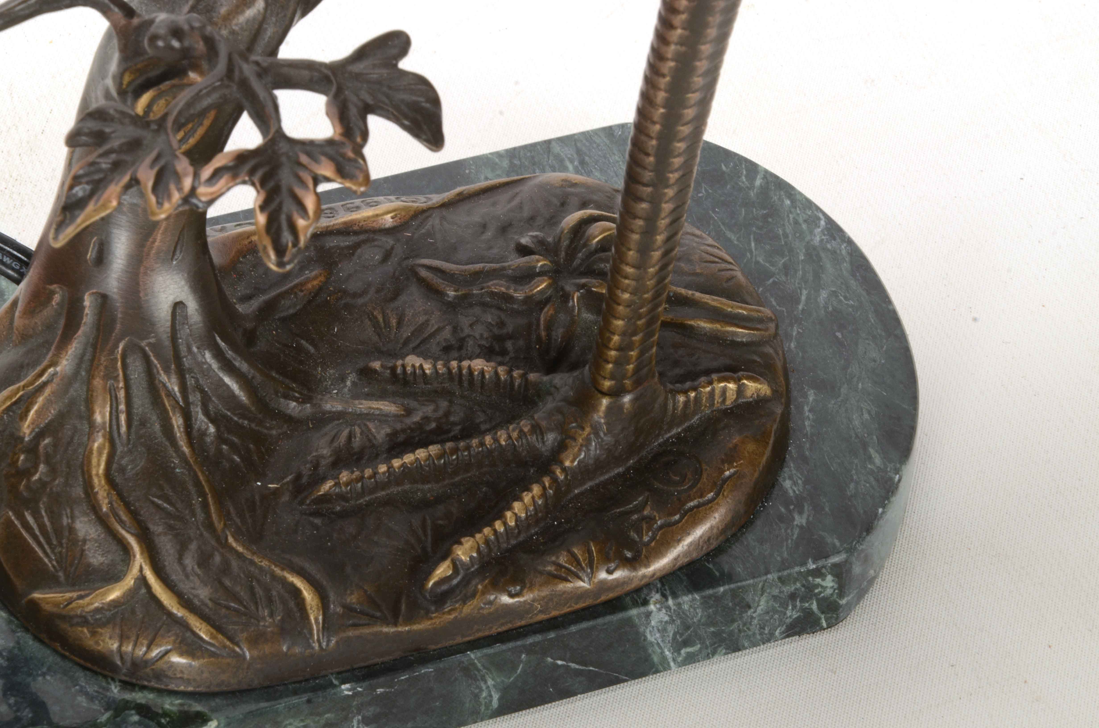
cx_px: 550
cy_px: 364
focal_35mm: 158
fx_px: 4798
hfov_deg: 13.1
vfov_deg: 8.7
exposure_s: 1/160
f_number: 20
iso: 250
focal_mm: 105
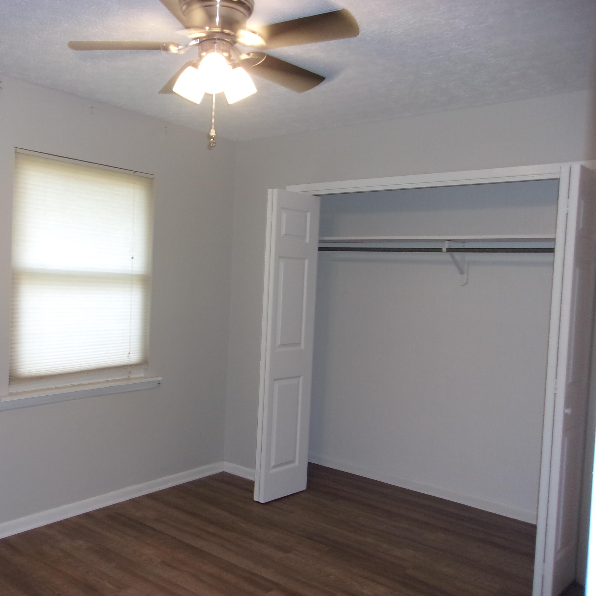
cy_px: 297
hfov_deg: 50.3
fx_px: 623
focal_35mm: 32
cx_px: 207
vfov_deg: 51.1
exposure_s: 1/34
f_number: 3
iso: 160
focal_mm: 4.9
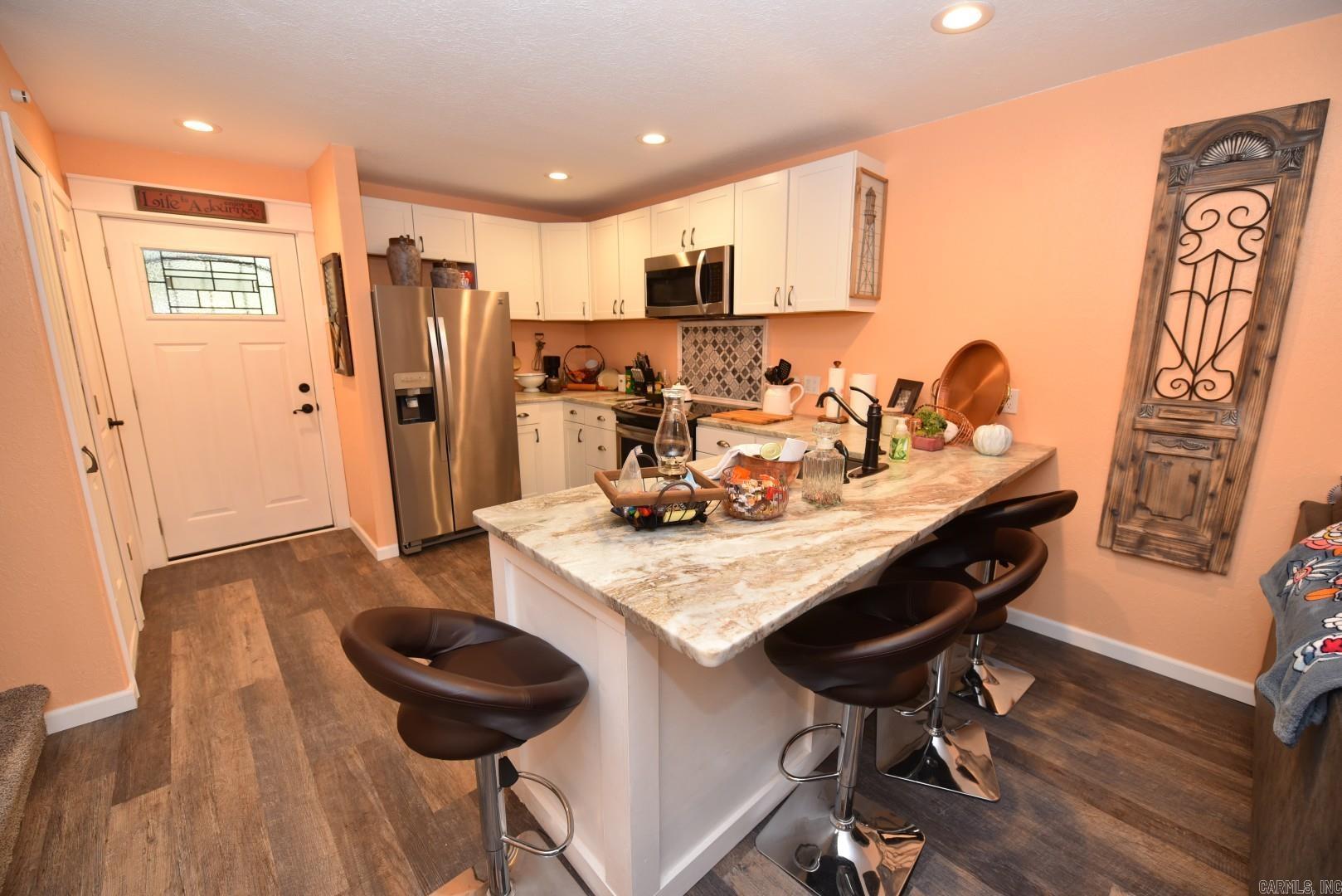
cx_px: 671
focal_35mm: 14
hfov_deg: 104.2
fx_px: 522
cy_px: 448
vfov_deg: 81.3
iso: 800
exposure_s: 1/80
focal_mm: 14
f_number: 4
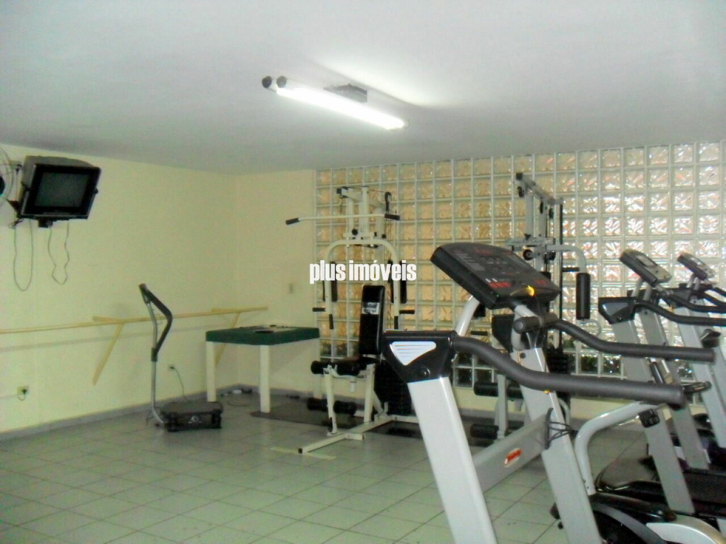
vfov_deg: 40.7
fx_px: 734
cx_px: 363
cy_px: 272
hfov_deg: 52.6
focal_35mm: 35
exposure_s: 1/45
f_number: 3
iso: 640
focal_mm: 6.3
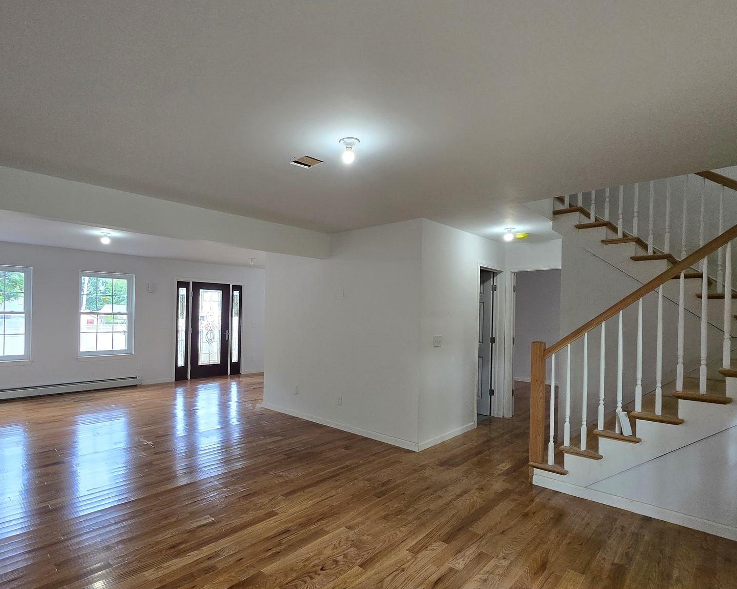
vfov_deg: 73.7
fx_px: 393
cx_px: 316
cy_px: 319
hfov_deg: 85.8
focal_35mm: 18
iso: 100
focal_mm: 1.7
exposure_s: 1/60
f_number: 2.2
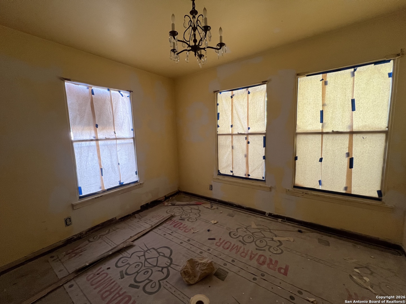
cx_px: 203
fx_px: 152
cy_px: 152
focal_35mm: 13
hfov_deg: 106.2
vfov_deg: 89.9
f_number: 1.8
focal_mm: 1.57
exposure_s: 1/66
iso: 250
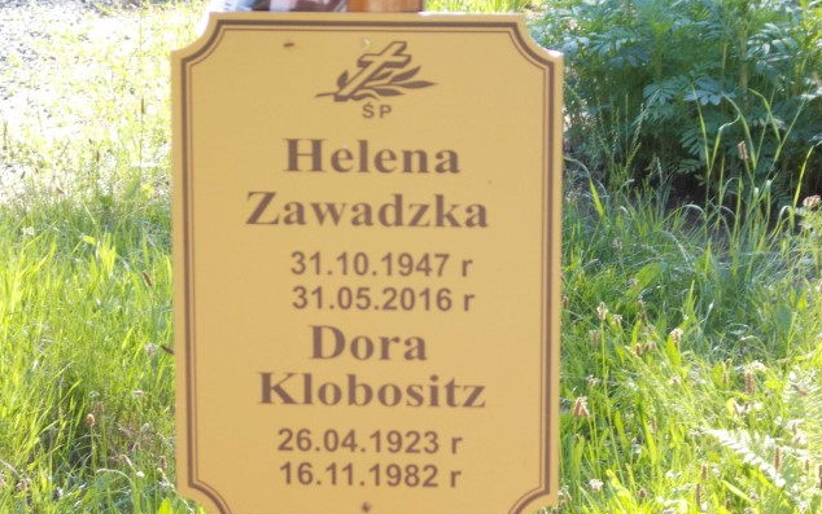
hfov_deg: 15.0
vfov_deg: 9.4
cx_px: 414
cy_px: 262
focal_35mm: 139
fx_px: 3116
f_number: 6.5
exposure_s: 1/60
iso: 200
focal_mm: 23
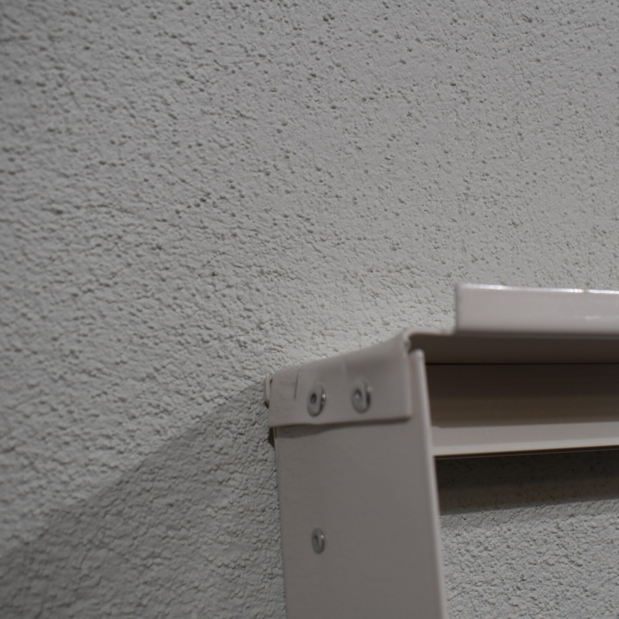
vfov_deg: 32.4
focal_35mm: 53
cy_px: 310
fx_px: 1065
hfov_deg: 31.9
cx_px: 452
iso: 200
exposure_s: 1/125
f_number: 5.6
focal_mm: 27
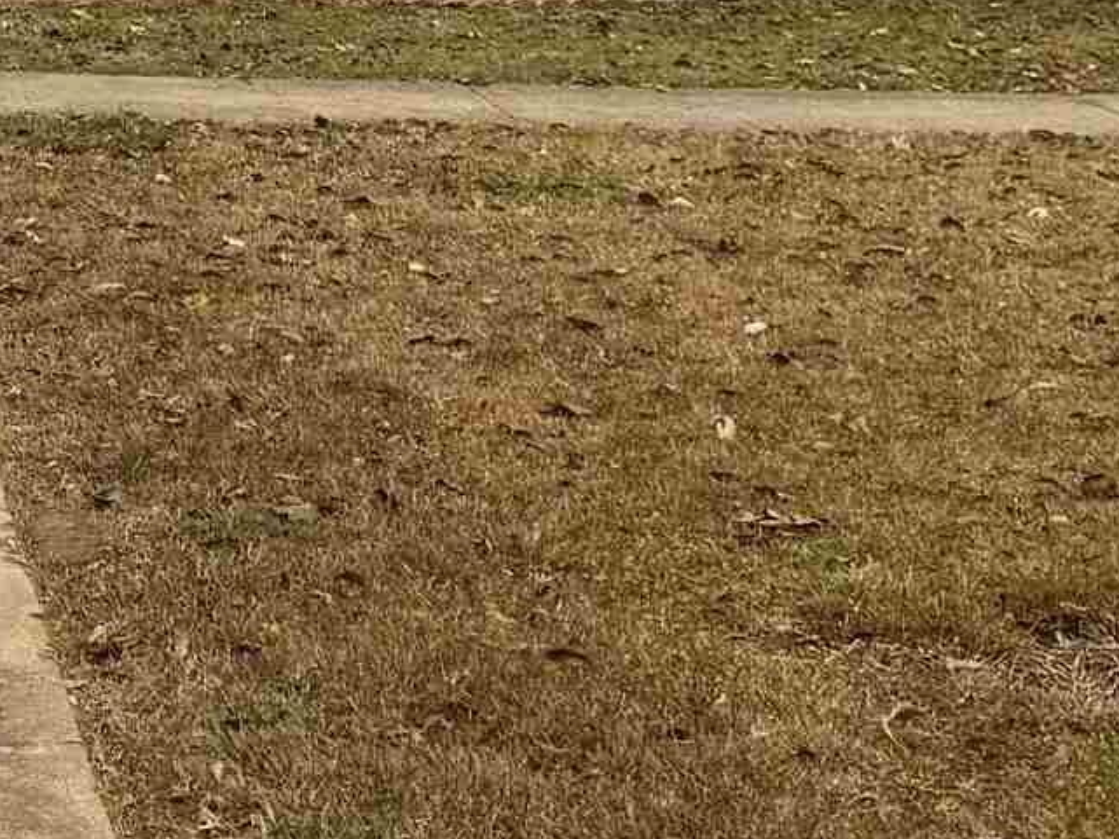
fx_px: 3718
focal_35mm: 115
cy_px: -523
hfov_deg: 16.1
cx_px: -381
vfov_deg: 12.1
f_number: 1.78
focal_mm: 6.76
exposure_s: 1/700
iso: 80
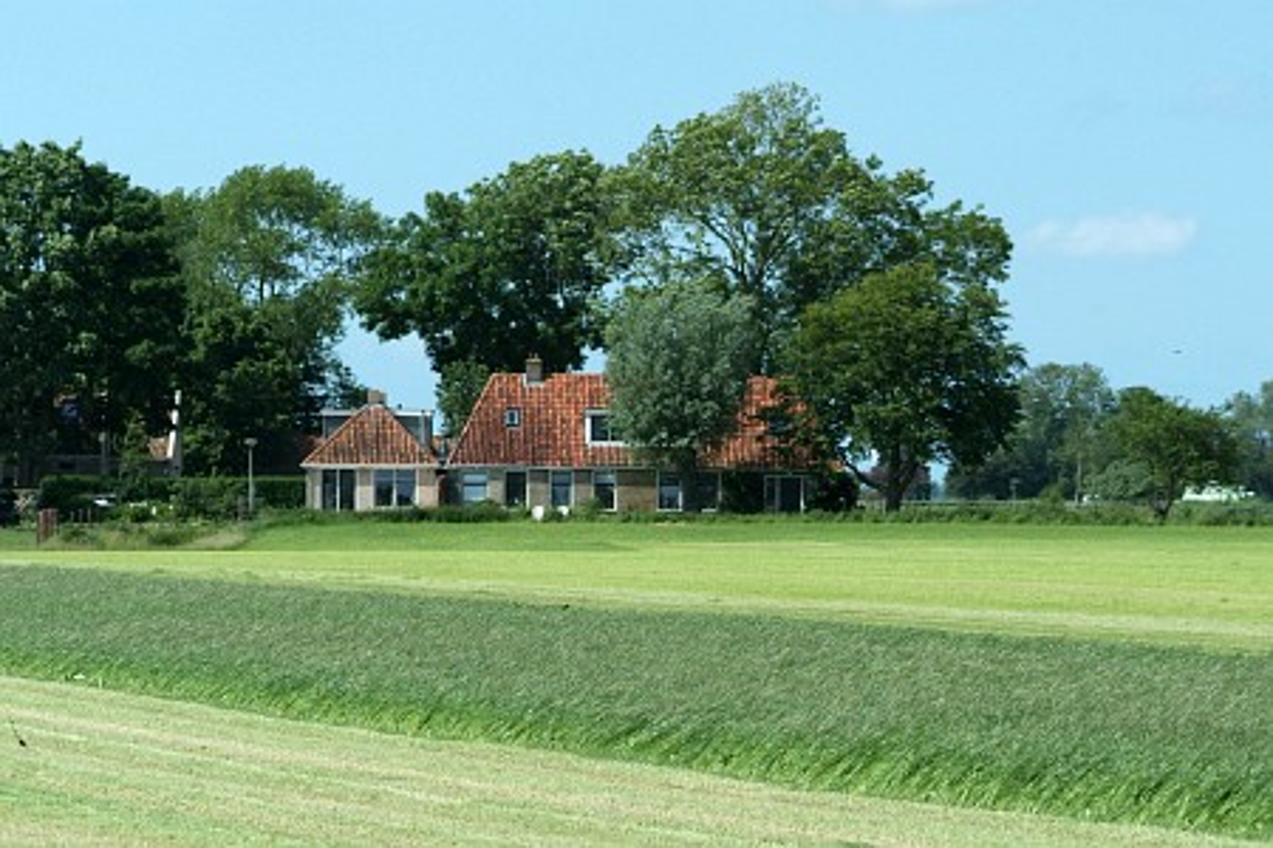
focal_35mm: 147
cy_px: 424
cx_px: 636
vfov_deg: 9.3
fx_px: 5198
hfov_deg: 14.0
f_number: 5.6
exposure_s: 1/1000
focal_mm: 98
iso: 200
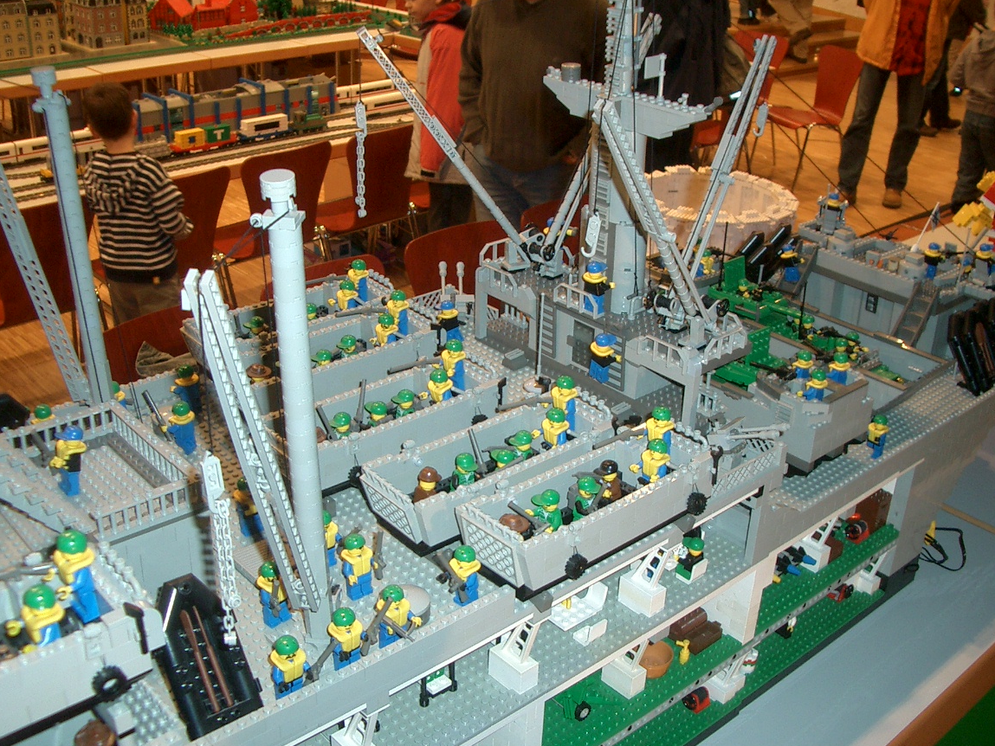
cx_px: 497
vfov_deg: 36.8
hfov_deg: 47.9
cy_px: 397
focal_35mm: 39
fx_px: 1121
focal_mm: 5.8
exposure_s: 1/40
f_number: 2.6
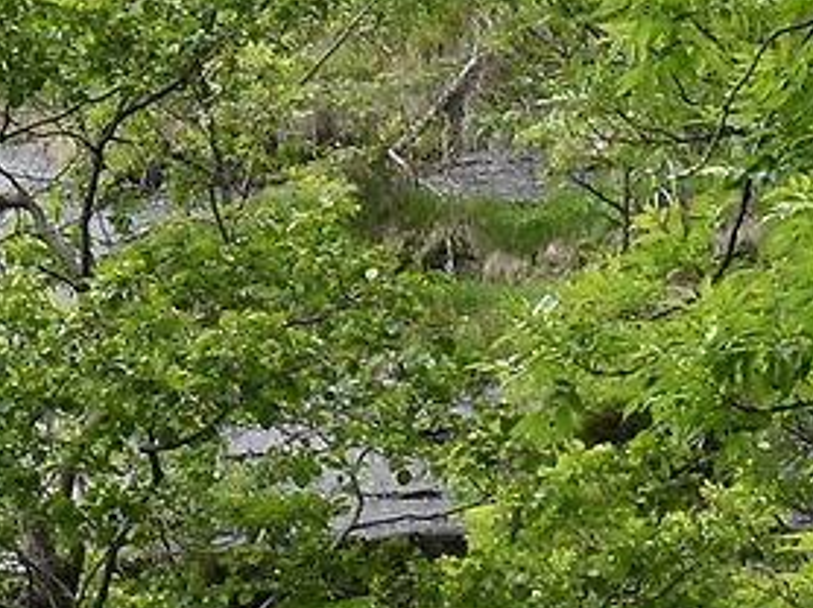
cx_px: -798
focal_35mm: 386
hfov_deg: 5.0
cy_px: -383
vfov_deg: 3.8
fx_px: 9061
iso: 220
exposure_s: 1/250
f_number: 8
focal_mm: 31
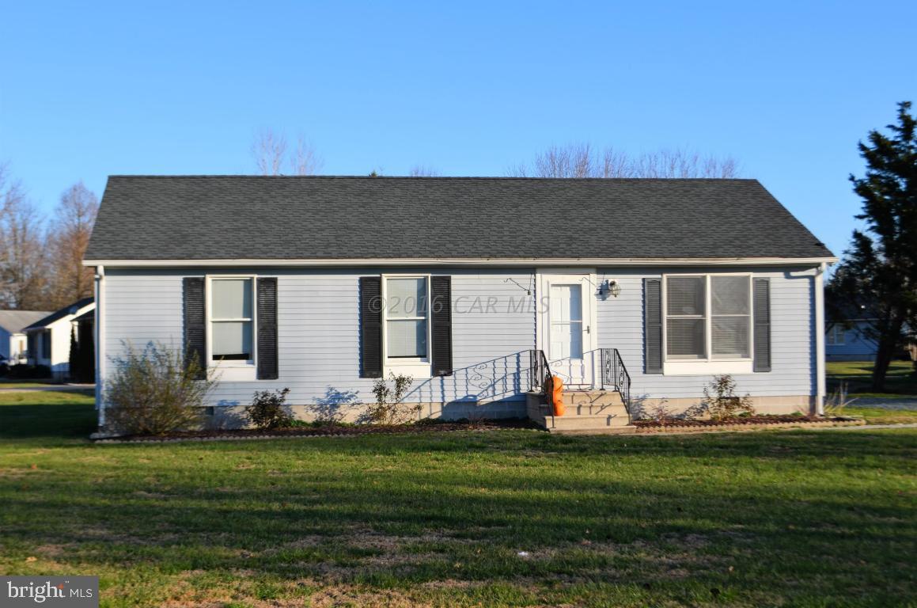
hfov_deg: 38.9
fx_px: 1297
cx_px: 458
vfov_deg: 26.4
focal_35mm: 51
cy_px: 304
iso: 100
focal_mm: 34
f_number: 8
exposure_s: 1/250
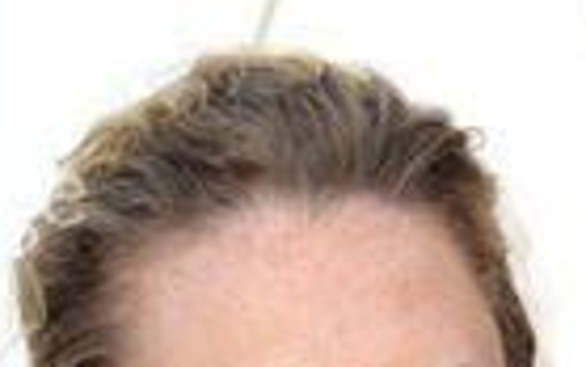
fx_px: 11695
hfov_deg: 2.9
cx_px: 331
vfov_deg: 1.8
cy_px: 835
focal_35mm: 732
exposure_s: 1/250
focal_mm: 250
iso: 800
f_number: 9
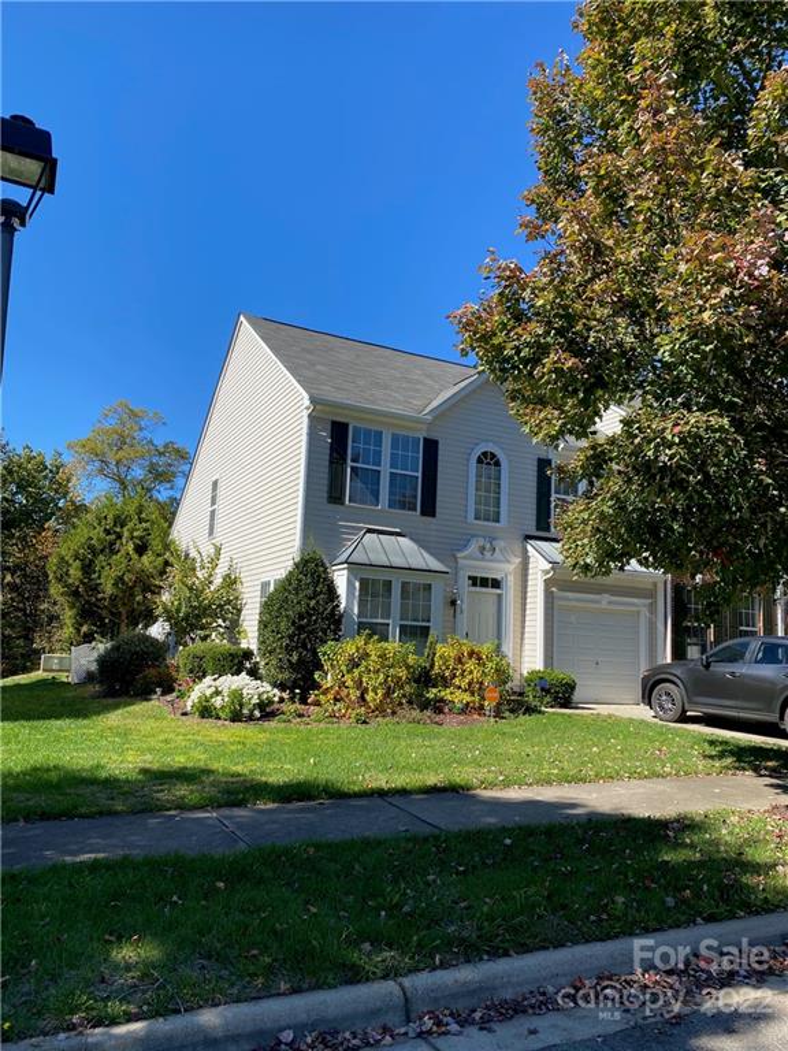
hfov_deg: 53.1
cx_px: 394
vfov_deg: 67.3
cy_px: 526
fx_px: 789
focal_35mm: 26
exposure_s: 1/1272
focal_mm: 4.25
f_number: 1.8
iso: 32
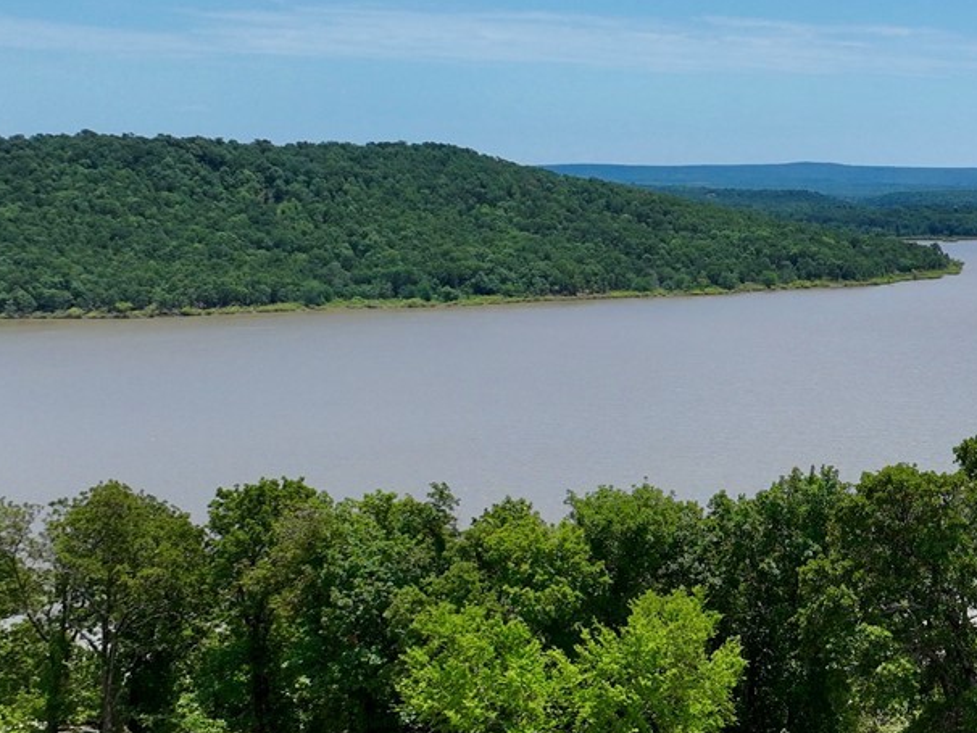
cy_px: 504
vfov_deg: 19.3
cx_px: 1127
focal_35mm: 76
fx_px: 2146
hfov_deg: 23.7
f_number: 2.8
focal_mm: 12.29
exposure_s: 1/2000
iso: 150
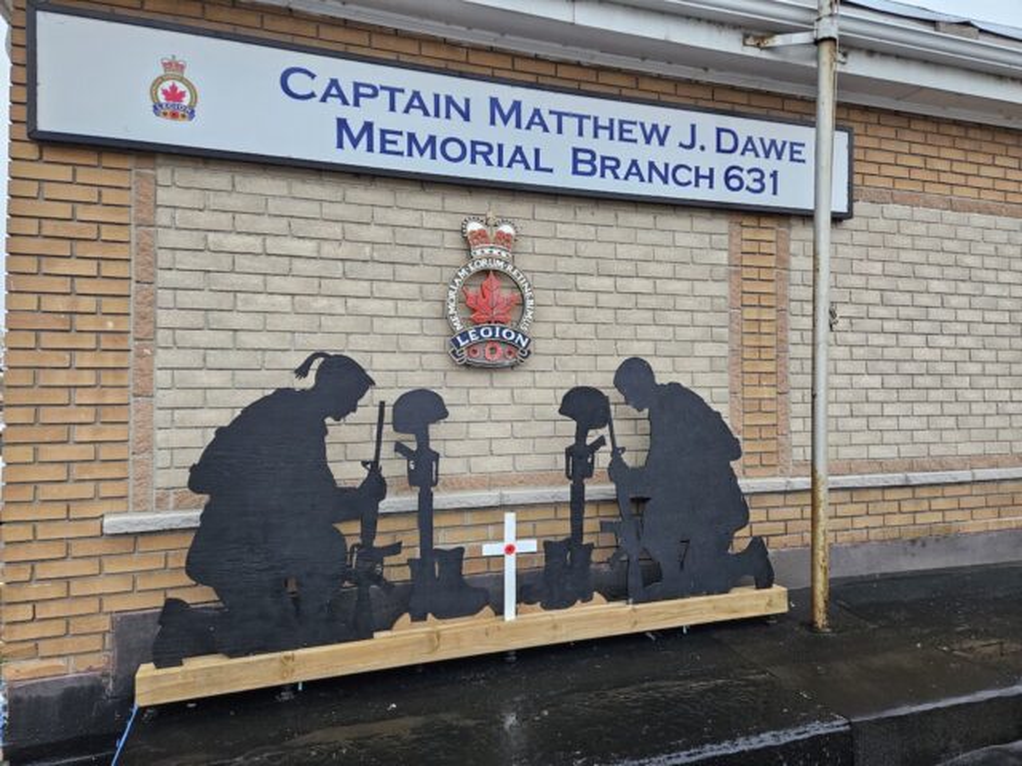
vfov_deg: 58.9
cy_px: 383
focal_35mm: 23
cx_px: 511
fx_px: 679
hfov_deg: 73.9
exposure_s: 1/207
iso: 200
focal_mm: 5.4
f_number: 1.8
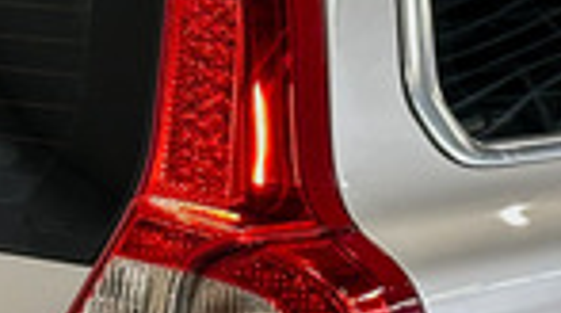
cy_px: 336
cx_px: 149
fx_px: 3177
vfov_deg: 5.6
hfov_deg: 10.1
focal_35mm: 214
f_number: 1.78
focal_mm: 6.86
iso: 160
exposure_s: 1/50
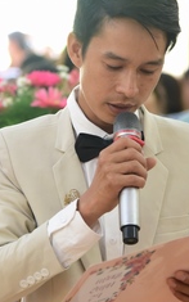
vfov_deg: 6.2
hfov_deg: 3.9
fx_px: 2792
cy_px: 175
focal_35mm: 339
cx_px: 71
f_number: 4
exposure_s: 1/60
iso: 1600
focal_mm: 120
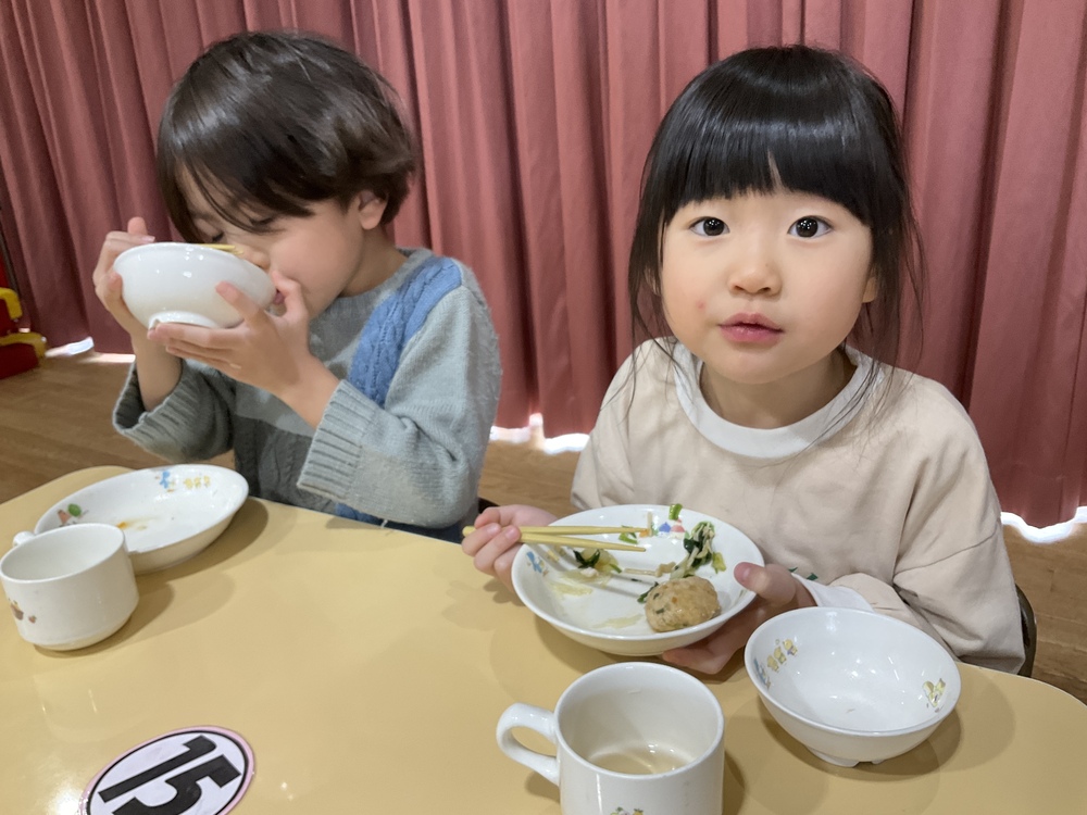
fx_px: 911
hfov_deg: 61.7
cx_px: 544
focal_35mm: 29
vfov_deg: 48.2
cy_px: 408
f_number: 1.8
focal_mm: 3
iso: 100
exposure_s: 1/60
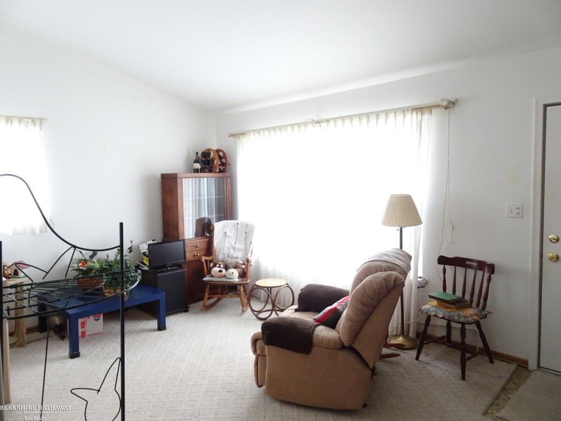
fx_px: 389
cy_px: 210
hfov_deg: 71.6
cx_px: 280
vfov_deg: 56.8
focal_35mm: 24
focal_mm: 4.1
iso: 400
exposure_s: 1/30
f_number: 3.5
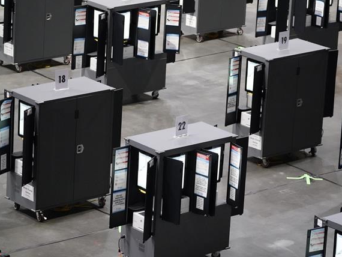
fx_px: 1819
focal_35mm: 184
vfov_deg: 8.1
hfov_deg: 10.7
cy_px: 128
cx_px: 183
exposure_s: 1/125
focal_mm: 168
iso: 12800
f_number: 5.6
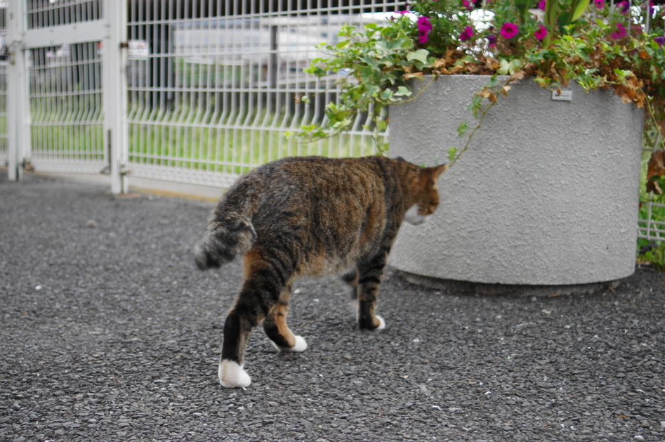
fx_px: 1052
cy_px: 251
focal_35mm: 57
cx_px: 348
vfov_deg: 23.7
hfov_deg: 35.1
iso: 100
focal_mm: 30
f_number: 3.2
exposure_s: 1/60
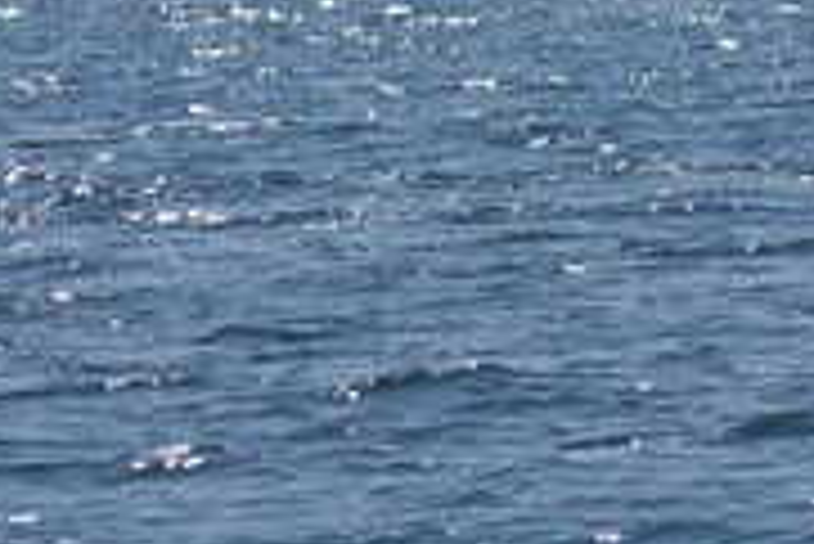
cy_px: -317
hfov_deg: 2.1
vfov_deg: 1.4
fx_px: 22515
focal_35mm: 995
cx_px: 1772
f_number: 5.6
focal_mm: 150
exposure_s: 1/1250
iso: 100
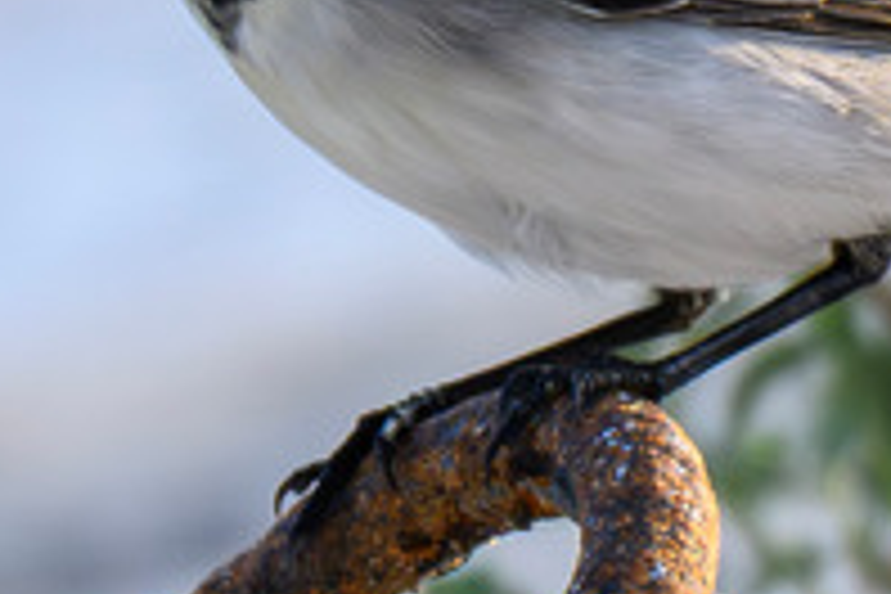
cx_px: 554
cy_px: 92
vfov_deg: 0.6
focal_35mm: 2124
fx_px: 52565
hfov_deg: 1.0
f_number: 6.3
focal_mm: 600
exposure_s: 1/1250
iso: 560
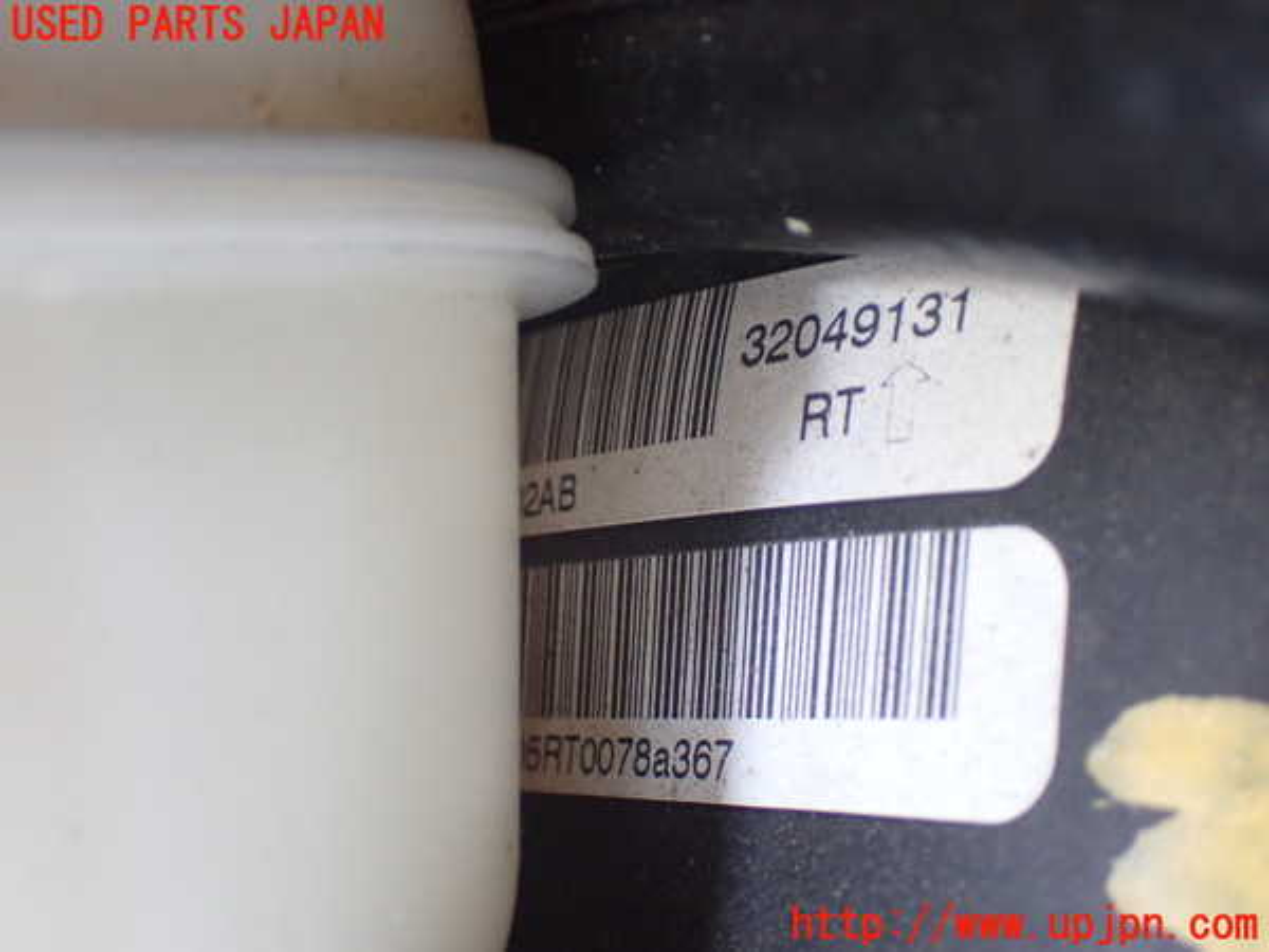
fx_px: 1833
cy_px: 476
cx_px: 634
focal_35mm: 50
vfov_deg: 29.1
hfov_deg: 38.2
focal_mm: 9.01
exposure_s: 1/50
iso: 1000
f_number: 3.2
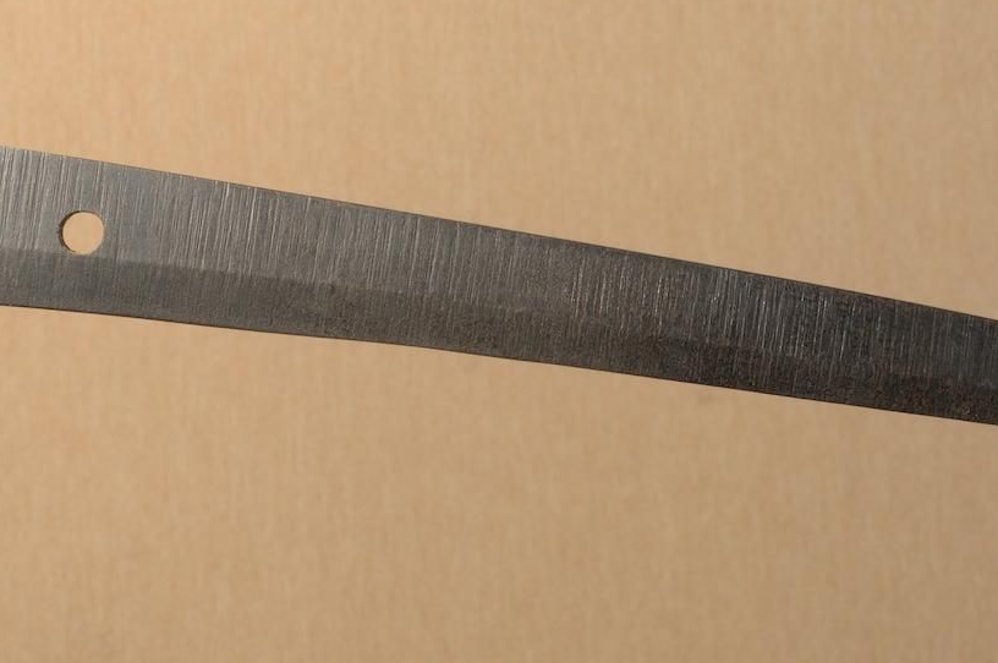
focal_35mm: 103
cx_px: 380
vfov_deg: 13.2
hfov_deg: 19.8
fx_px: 2852
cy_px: 260
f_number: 11
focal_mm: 40
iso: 400
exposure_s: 1/2
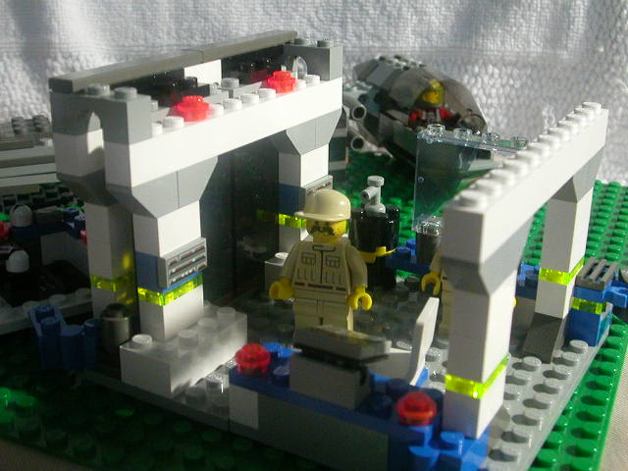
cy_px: 236
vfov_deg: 29.7
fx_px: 889
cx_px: 314
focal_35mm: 49
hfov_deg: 38.9
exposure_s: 1/10.6
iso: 400
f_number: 3.2
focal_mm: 7.5
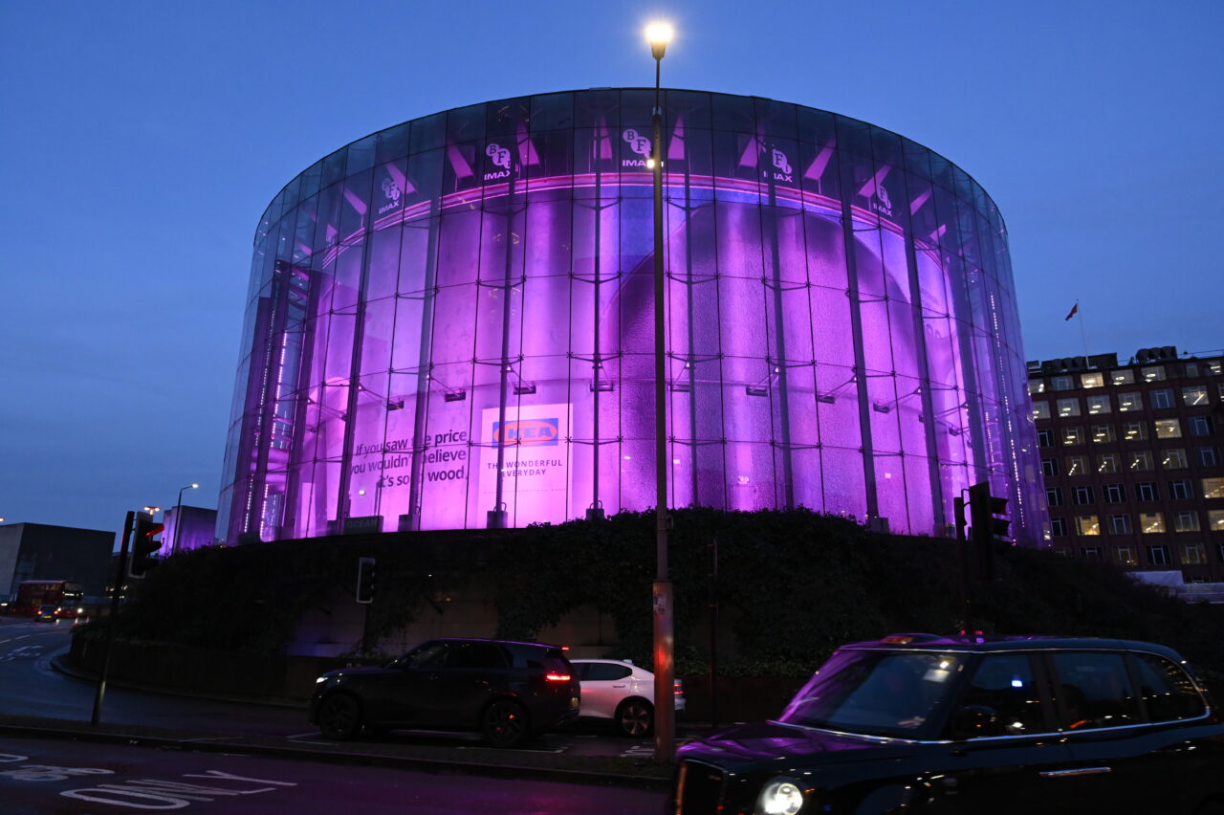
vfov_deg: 53.1
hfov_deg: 73.8
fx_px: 816
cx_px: 612
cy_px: 408
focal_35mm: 24
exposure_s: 1/100
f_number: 5.6
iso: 4000
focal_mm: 24
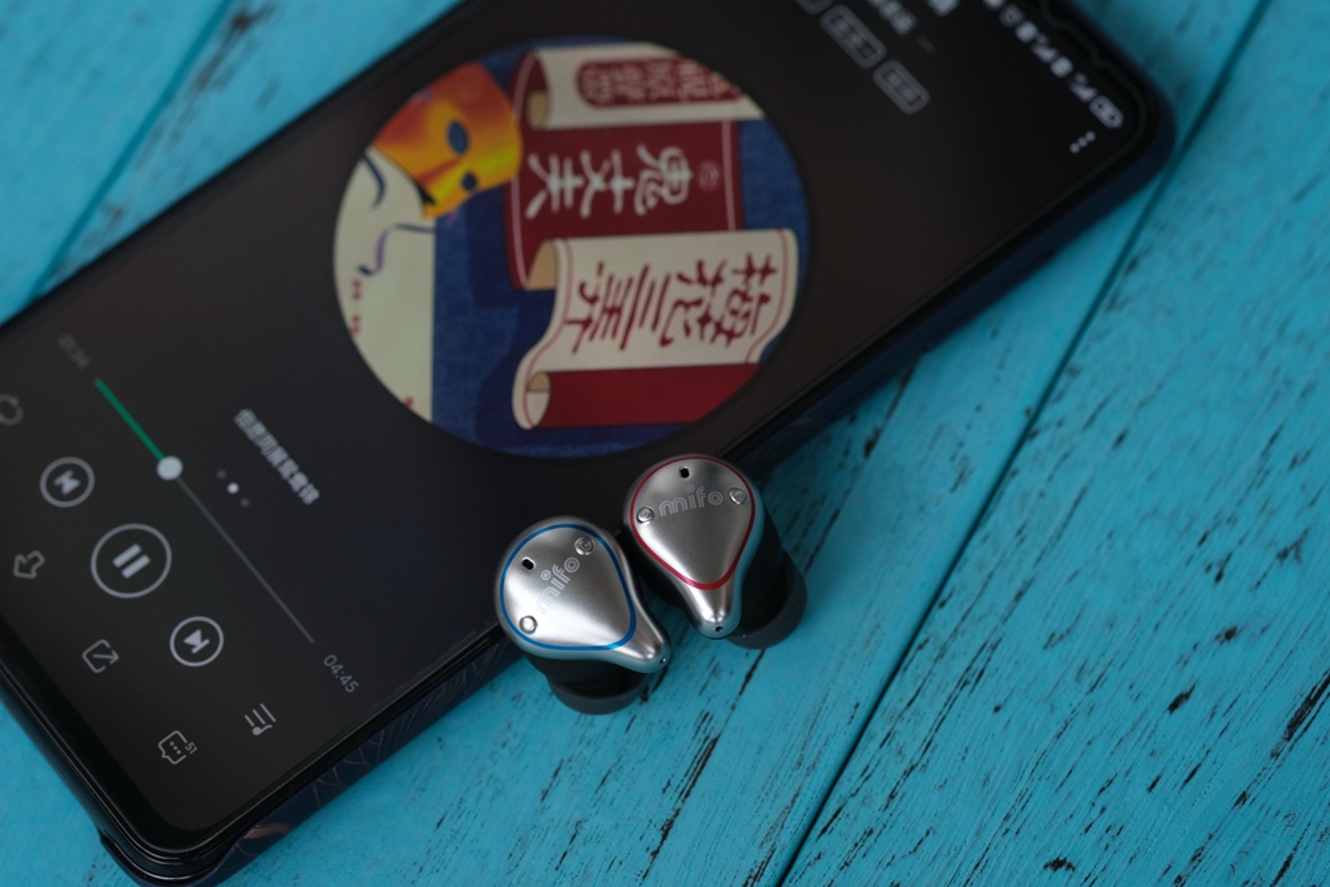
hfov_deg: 22.6
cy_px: 444
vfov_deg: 15.2
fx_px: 3325
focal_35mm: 90
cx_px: 665
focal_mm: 60
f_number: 4
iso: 1000
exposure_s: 1/150
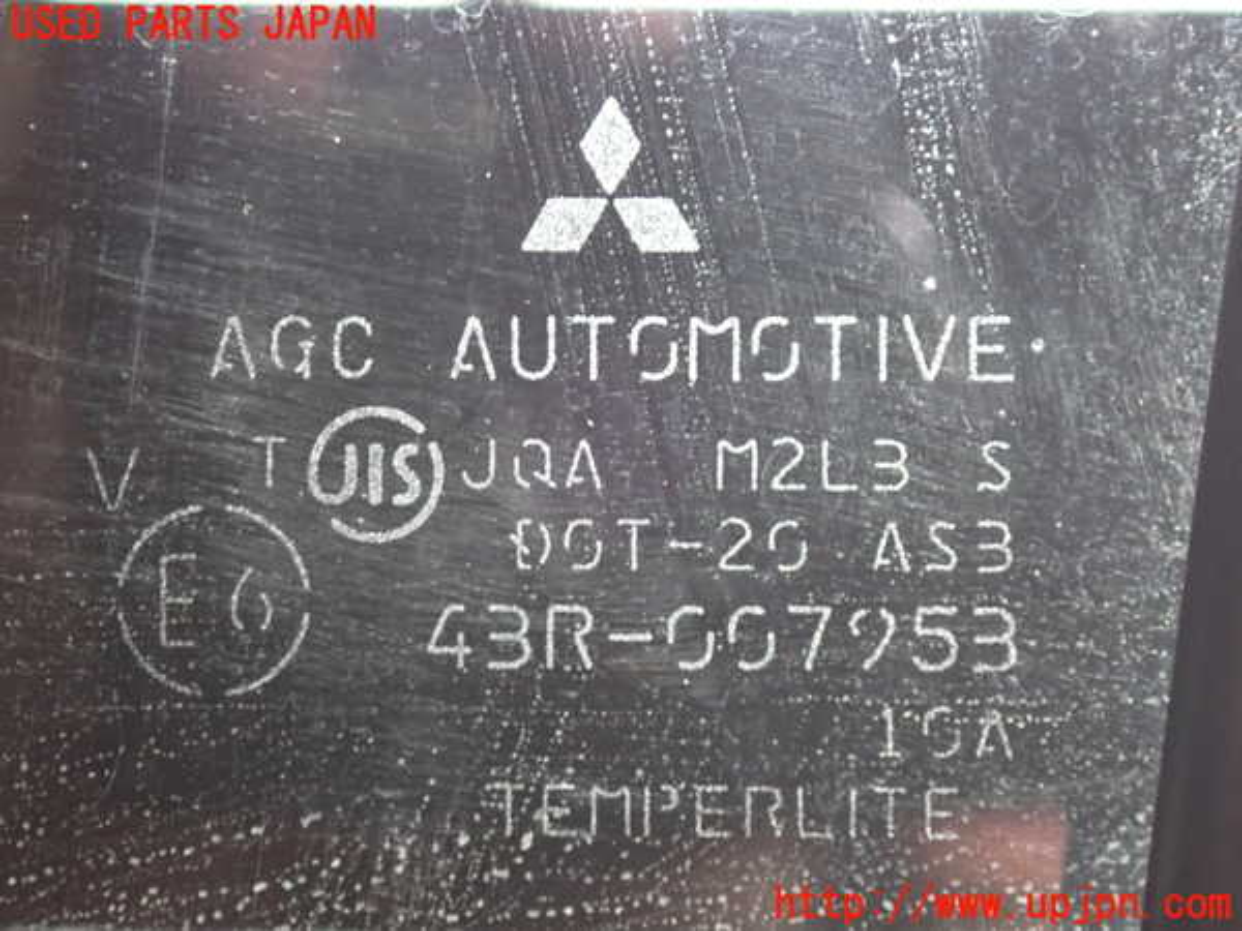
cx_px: 621
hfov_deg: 19.6
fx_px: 3588
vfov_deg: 14.8
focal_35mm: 100
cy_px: 466
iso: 800
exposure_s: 1/80
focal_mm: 18
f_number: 4.9
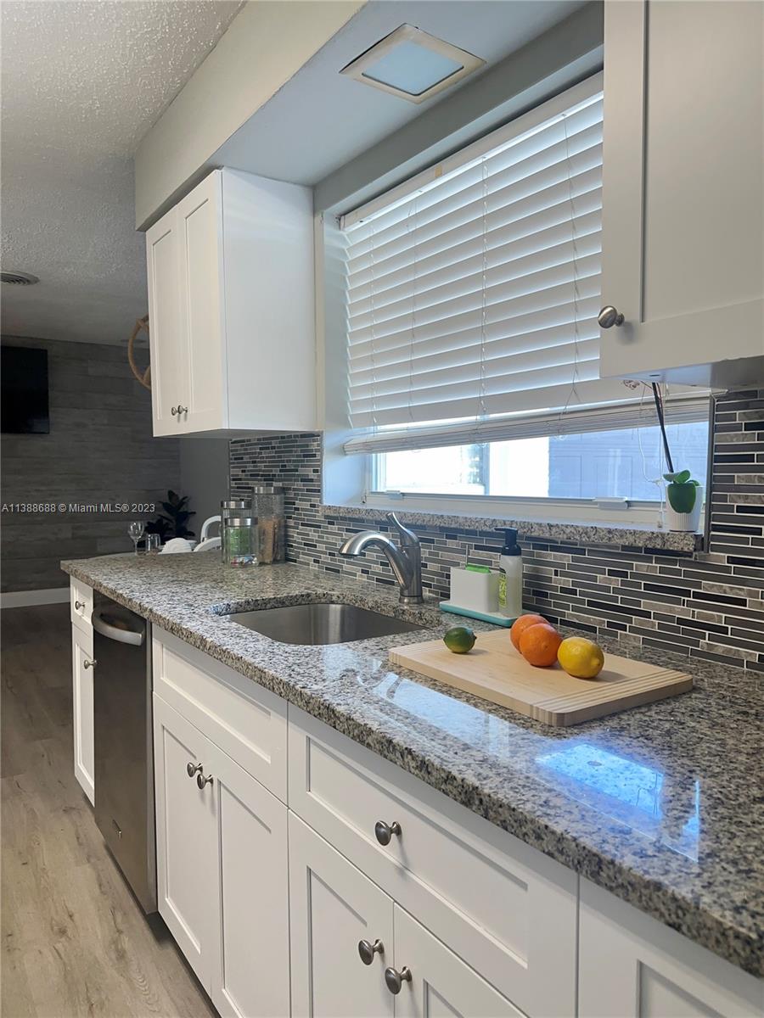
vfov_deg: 71.6
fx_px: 706
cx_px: 382
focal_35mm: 24
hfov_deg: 56.8
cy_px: 509
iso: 160
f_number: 1.78
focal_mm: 6.86
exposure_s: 1/120
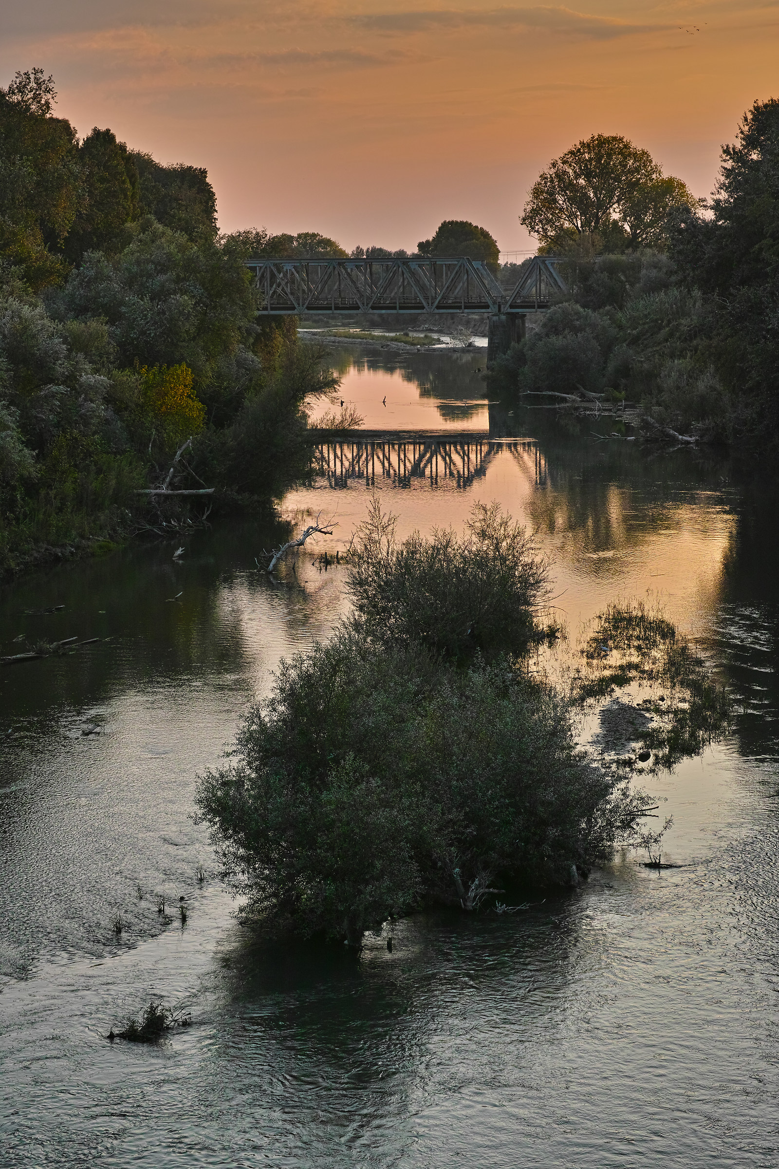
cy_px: 584
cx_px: 390
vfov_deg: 27.0
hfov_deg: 18.2
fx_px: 2434
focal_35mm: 75
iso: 200
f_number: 8
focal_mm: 50
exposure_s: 1/200
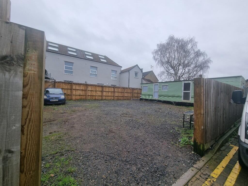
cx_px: 124
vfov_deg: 89.9
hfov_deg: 106.2
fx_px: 93
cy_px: 93
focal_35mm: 13
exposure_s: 1/256
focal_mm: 2.2
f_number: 2.2
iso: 50
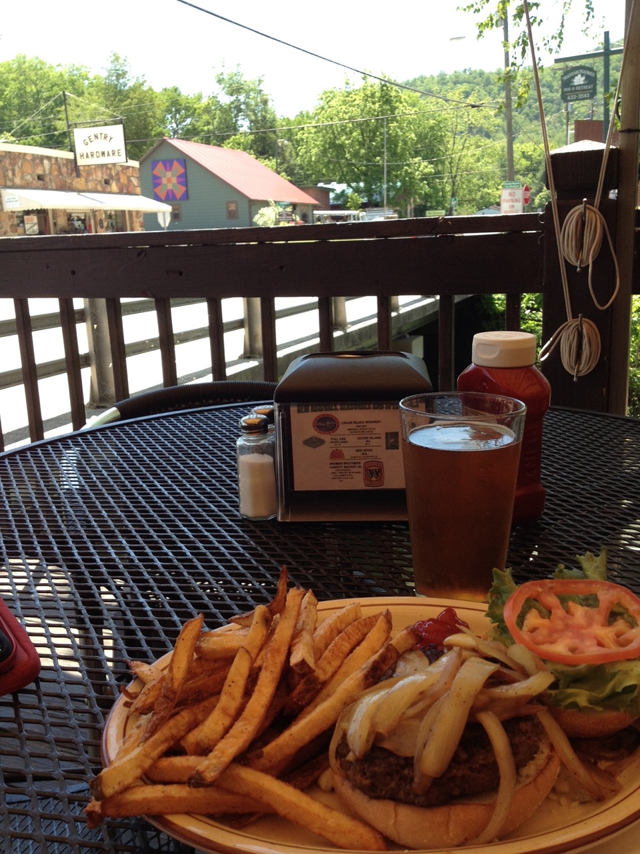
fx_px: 863
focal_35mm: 35
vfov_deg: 52.6
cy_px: 427
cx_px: 320
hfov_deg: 40.7
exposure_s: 1/349
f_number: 2.4
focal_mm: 4.28
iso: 50
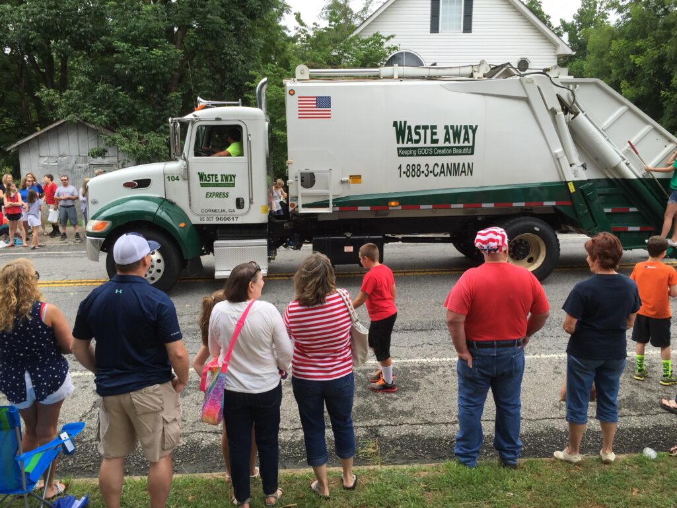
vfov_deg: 48.2
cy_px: 254
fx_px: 567
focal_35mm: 29
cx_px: 338
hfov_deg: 61.7
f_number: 2.2
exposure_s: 1/520
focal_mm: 4.15
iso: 32
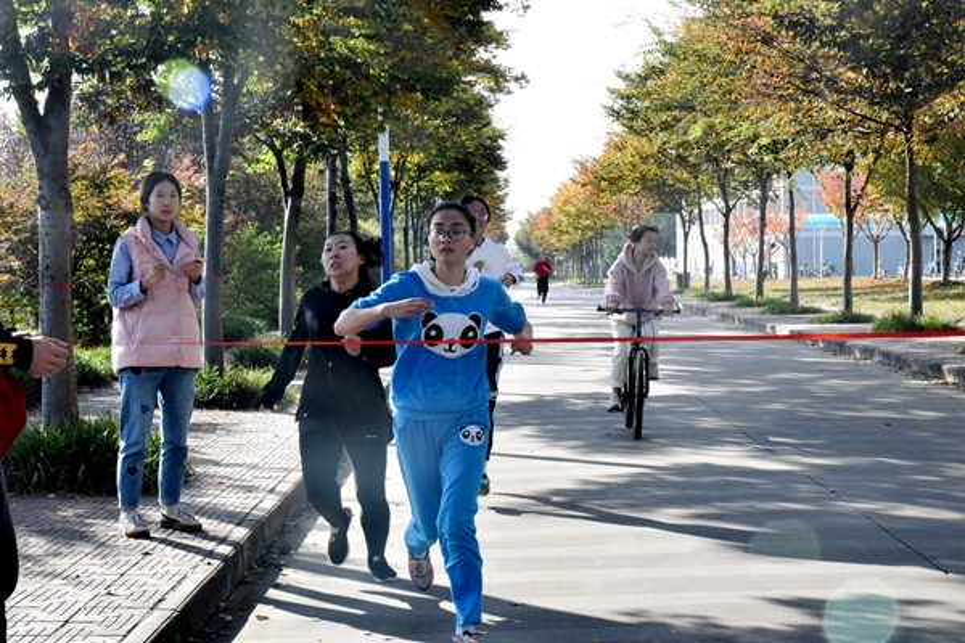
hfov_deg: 30.5
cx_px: 482
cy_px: 322
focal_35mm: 66
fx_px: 1769
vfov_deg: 20.6
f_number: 22
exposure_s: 1/400
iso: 6400
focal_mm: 66
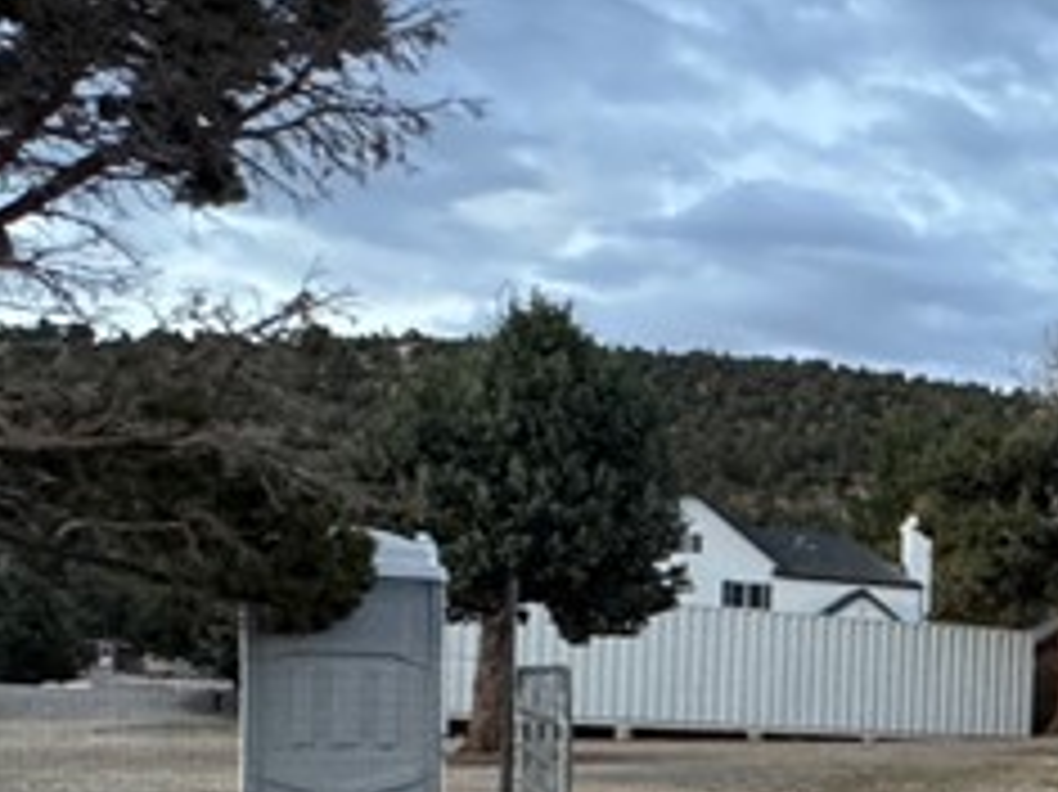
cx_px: 1828
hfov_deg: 22.0
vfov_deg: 23.1
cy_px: 783
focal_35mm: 61
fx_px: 1863
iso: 500
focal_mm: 2.22
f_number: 2.2
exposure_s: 1/60
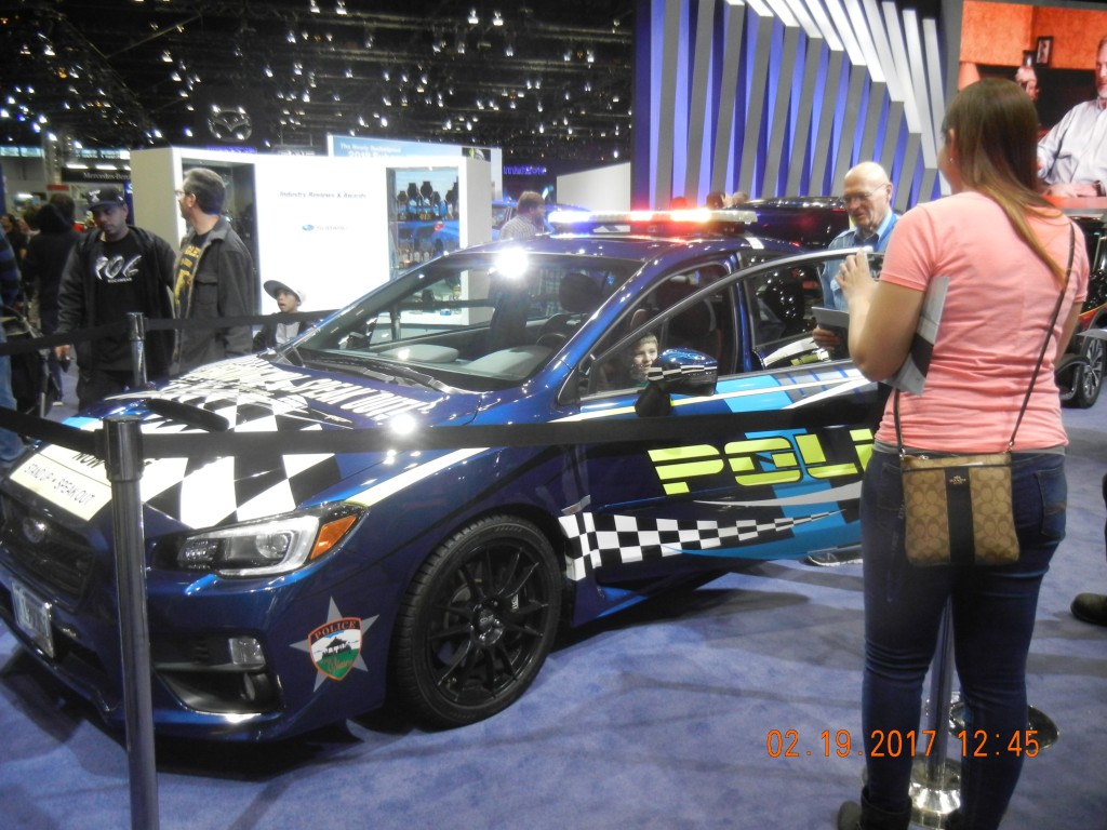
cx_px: 554
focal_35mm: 30
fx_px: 959
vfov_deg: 46.8
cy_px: 415
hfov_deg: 60.0
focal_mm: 5.4
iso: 640
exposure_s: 1/145
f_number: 3.5
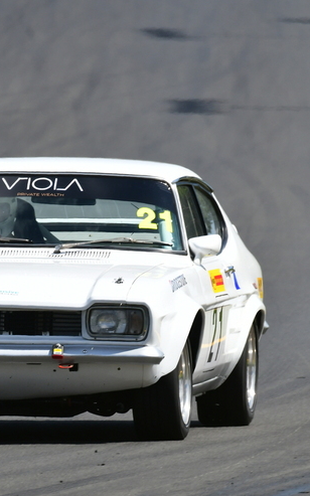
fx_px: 14766
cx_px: 27
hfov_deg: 1.2
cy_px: 246
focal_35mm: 1092
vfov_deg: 1.9
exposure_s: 1/500
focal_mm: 440
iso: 320
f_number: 11
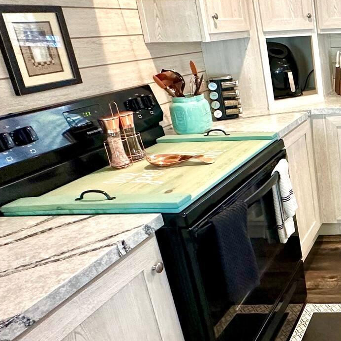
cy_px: 138
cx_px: 426
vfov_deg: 45.8
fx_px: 401
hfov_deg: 34.8
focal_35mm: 36
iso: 250
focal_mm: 2.22
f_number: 2.2
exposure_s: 1/120
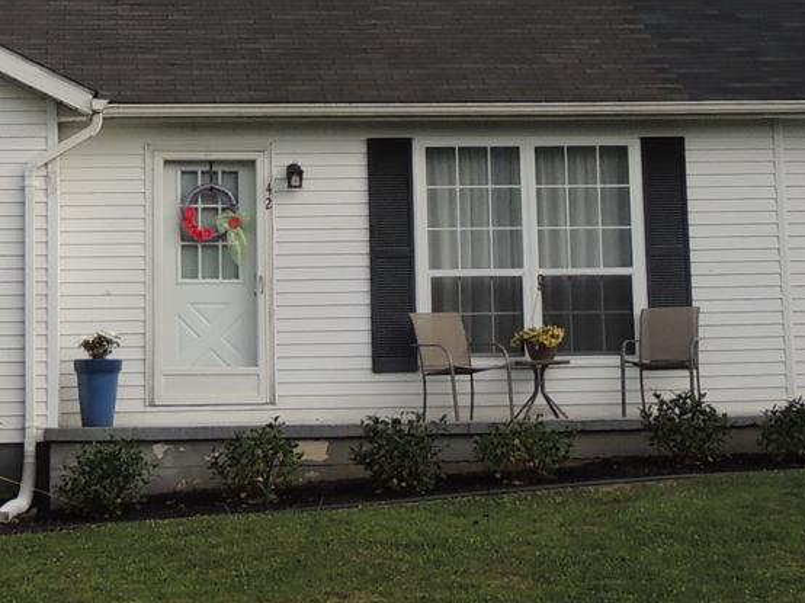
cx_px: 279
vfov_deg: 12.9
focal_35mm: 111
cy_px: -199
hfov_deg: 17.7
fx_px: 2580
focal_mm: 5.3
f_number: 3.1
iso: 100
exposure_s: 1/500
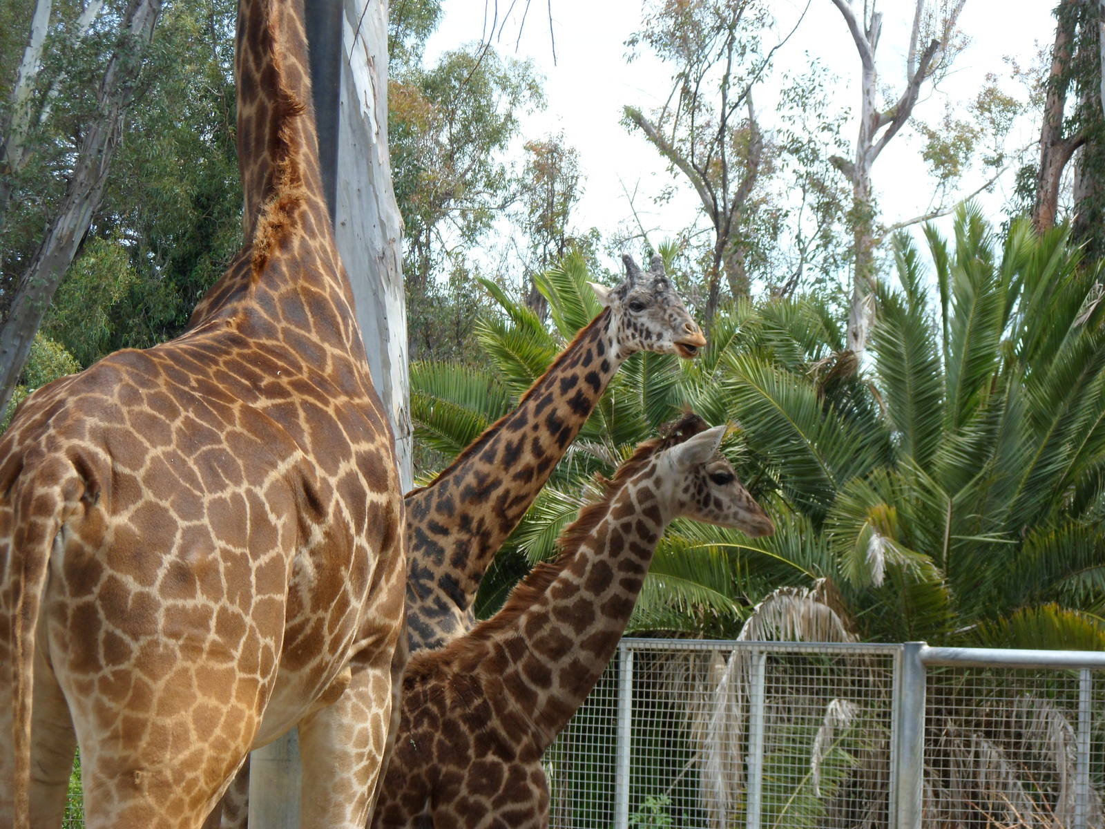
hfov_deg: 15.2
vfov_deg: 11.4
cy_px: 414
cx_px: 552
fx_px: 4150
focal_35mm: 130
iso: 80
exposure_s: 1/125
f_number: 5.4
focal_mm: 22.5
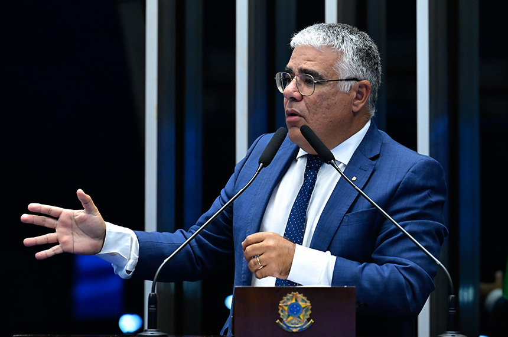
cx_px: 254
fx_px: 2817
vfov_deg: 6.8
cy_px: 168
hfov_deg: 10.3
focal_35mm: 200
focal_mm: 200
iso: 6400
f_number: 5
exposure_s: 1/125
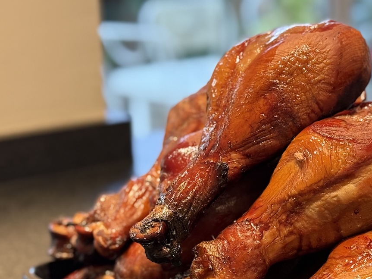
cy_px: 257
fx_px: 956
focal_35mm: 89
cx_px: 304
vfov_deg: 16.4
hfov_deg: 21.7
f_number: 1.78
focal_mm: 6.76
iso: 160
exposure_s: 1/60
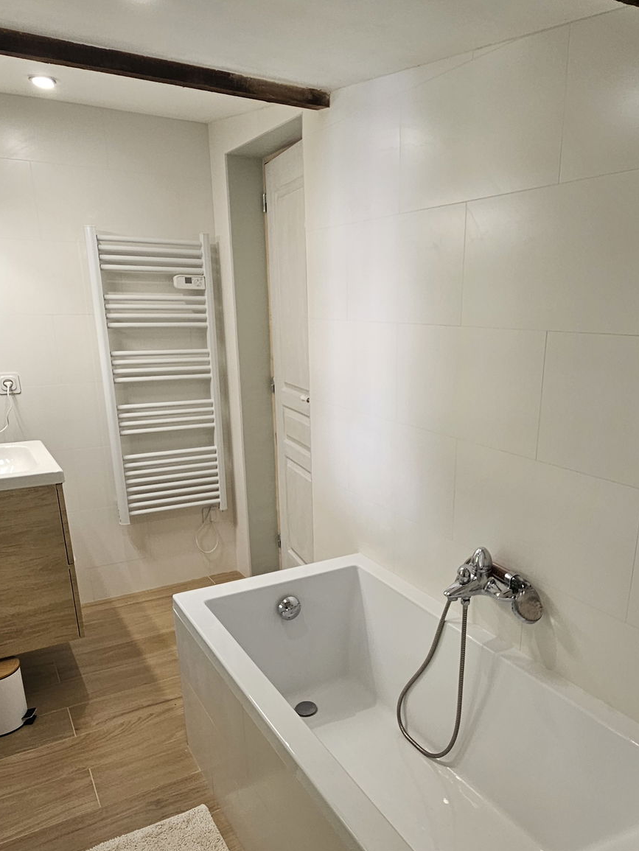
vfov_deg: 70.8
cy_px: 514
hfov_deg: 56.4
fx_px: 590
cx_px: 381
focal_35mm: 24
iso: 125
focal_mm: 2.2
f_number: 2.2
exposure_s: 1/50
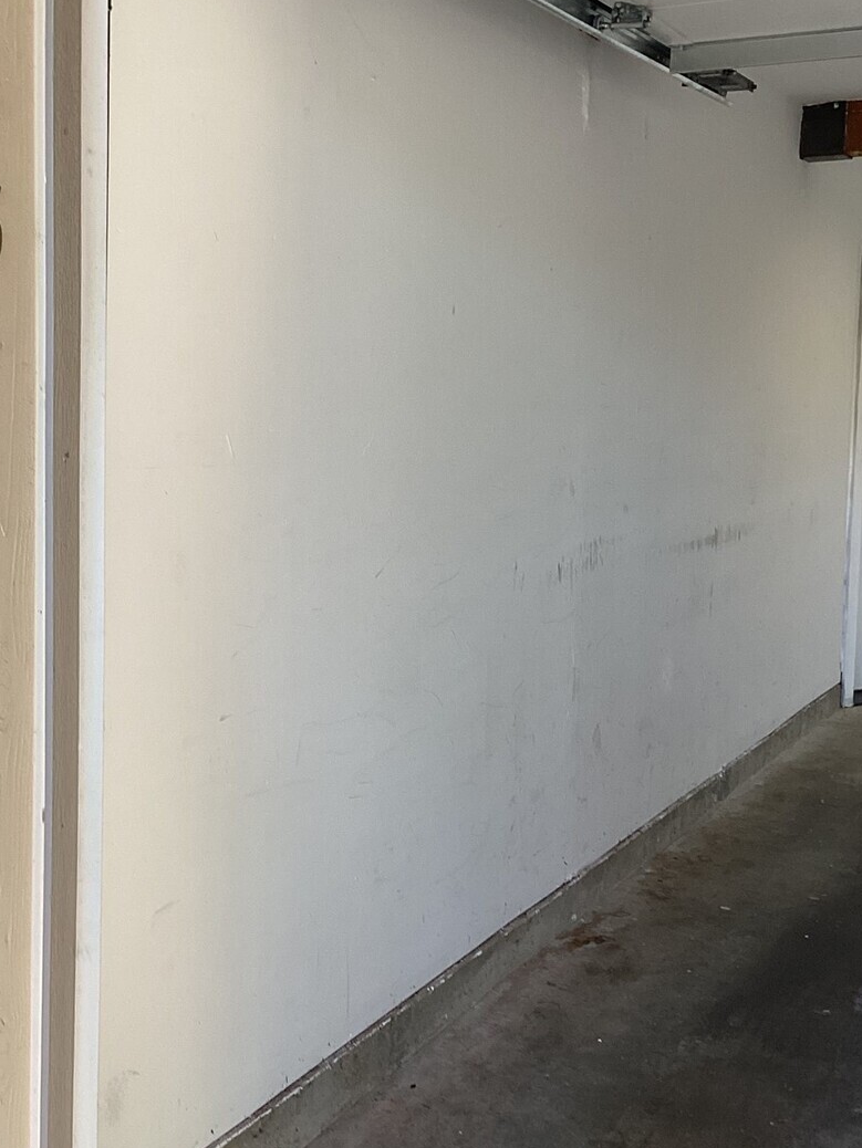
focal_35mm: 43
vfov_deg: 43.8
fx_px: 1427
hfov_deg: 33.4
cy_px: 525
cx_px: 297
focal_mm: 3.3
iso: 64
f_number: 2.4
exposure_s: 1/60
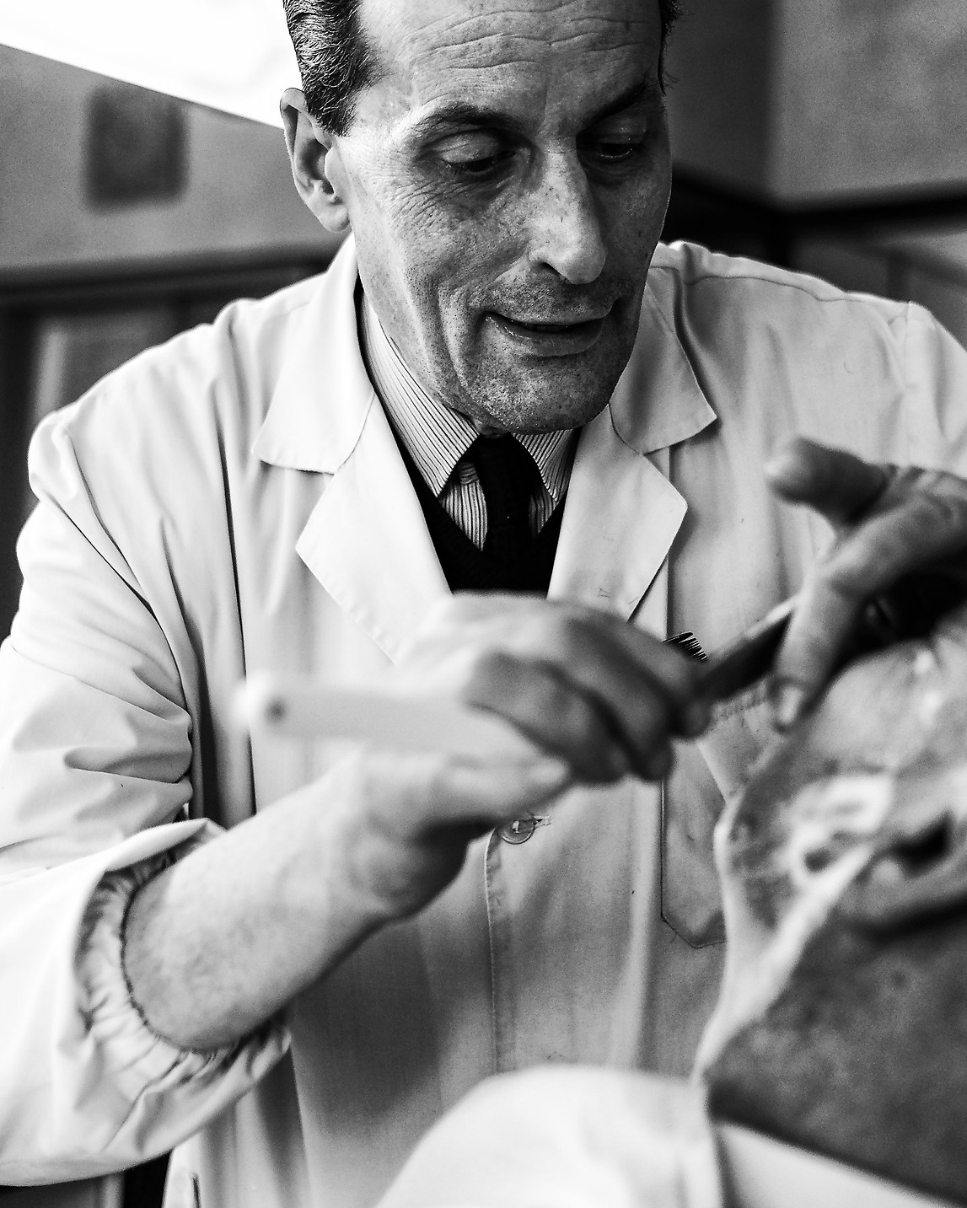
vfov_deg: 34.0
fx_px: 1967
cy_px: 476
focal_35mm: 55
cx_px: 479
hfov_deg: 27.6
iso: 320
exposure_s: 1/160
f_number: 1.4
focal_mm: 23
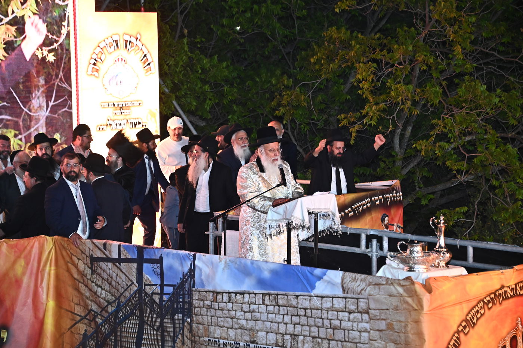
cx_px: 262
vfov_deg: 12.2
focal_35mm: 112
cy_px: 174
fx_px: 1626
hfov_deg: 18.3
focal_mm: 112
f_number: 5.3
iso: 2500
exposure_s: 1/125
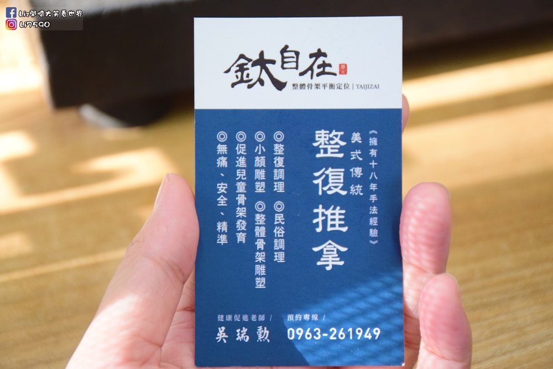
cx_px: 276
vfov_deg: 13.0
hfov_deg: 19.5
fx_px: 1613
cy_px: 184
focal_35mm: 105
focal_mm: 70
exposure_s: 1/125
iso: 1600
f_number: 5
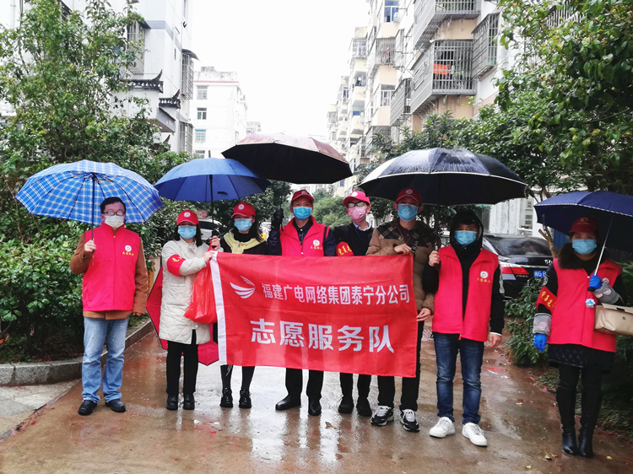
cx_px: 316
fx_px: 475
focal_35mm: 26
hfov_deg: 67.3
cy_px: 237
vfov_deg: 53.0
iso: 80
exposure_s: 1/50
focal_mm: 3.81
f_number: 2.2
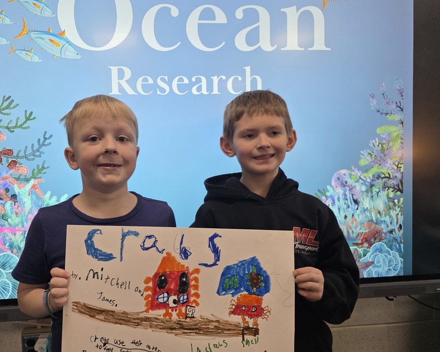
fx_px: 365
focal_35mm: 28
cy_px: 179
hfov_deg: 61.6
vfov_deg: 51.5
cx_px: 174
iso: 100
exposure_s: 1/120
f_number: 1.7
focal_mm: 6.3
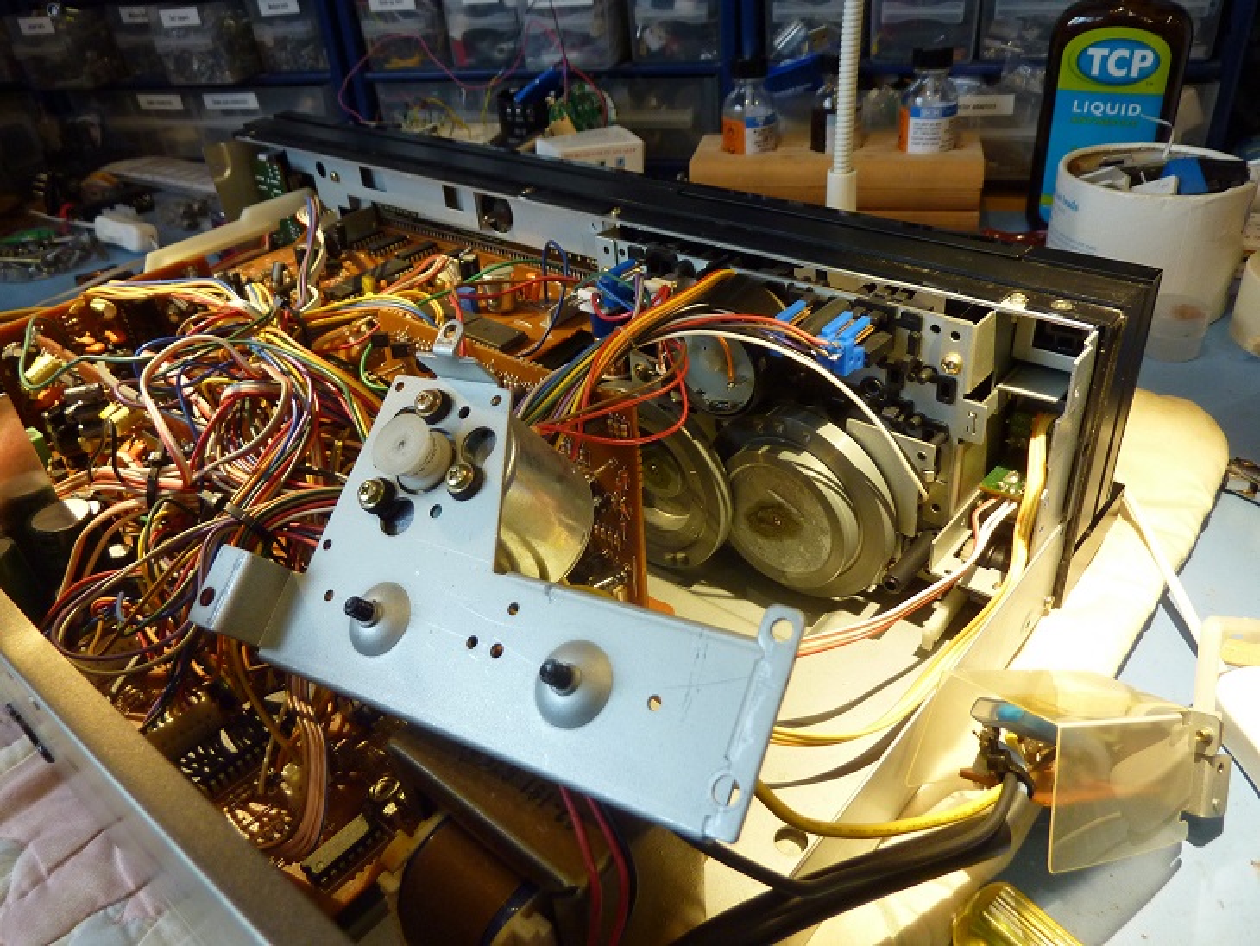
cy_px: 473
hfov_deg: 69.4
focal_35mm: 25
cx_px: 630
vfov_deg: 54.9
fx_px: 910
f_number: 3.3
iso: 200
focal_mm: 4.1
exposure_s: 1/30
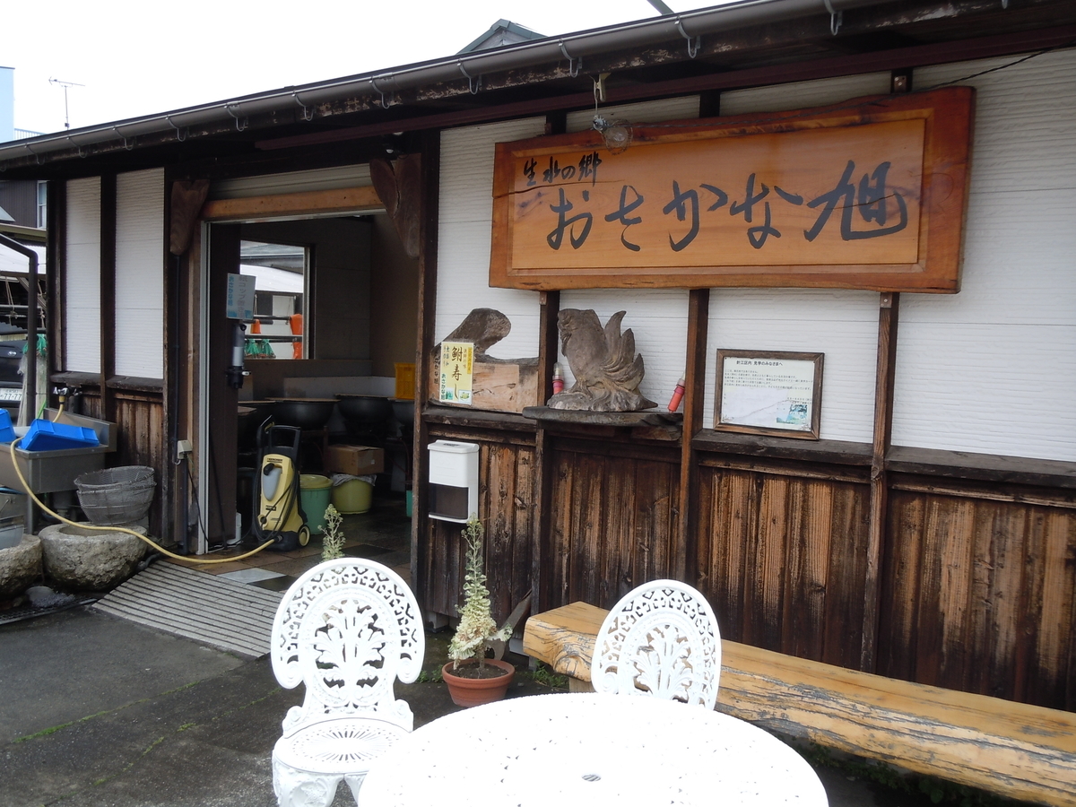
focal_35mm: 33
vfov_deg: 42.9
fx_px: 1026
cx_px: 538
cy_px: 404
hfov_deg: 55.4
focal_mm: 5.9
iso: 100
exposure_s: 1/250
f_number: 4
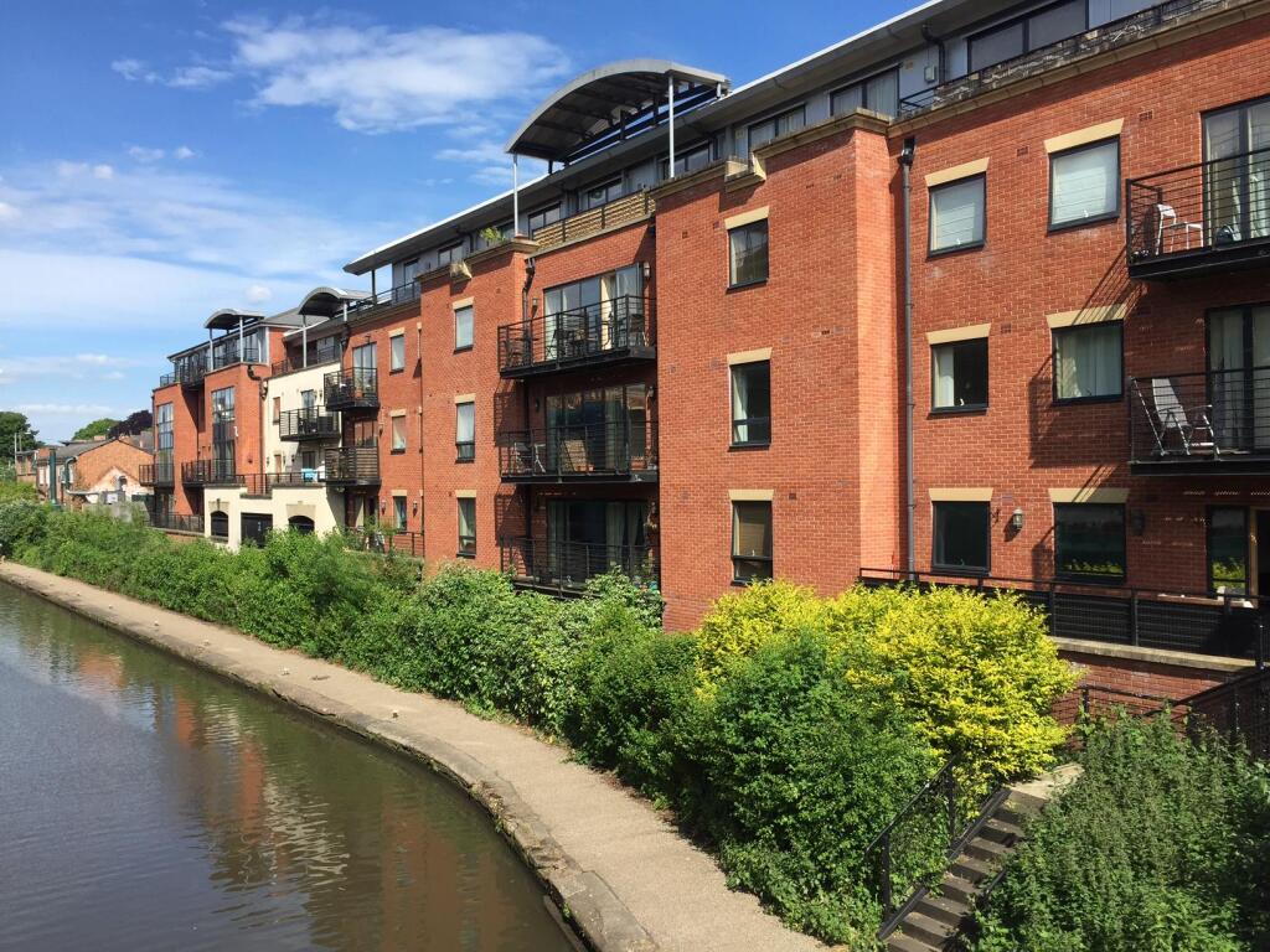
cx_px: 635
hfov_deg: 61.7
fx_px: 1064
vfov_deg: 48.2
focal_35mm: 29
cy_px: 476
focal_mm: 4.15
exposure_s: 1/1721
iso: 32
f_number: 2.2
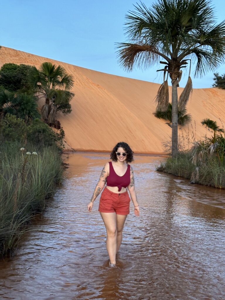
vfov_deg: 39.7
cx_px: 112
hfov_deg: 30.3
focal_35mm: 48
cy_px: 150
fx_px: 416
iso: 80
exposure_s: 1/72
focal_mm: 6.86
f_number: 1.78
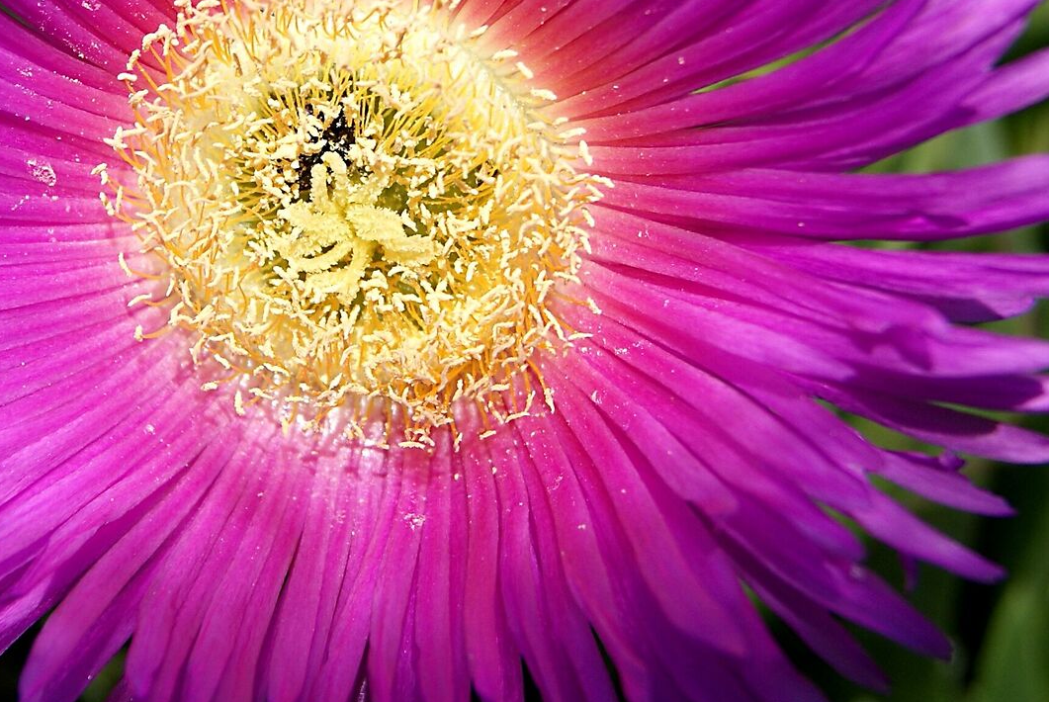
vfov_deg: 14.4
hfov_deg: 21.3
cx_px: 322
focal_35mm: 95
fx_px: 2771
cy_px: 209
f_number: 5.6
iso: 100
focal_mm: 28
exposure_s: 1/1000
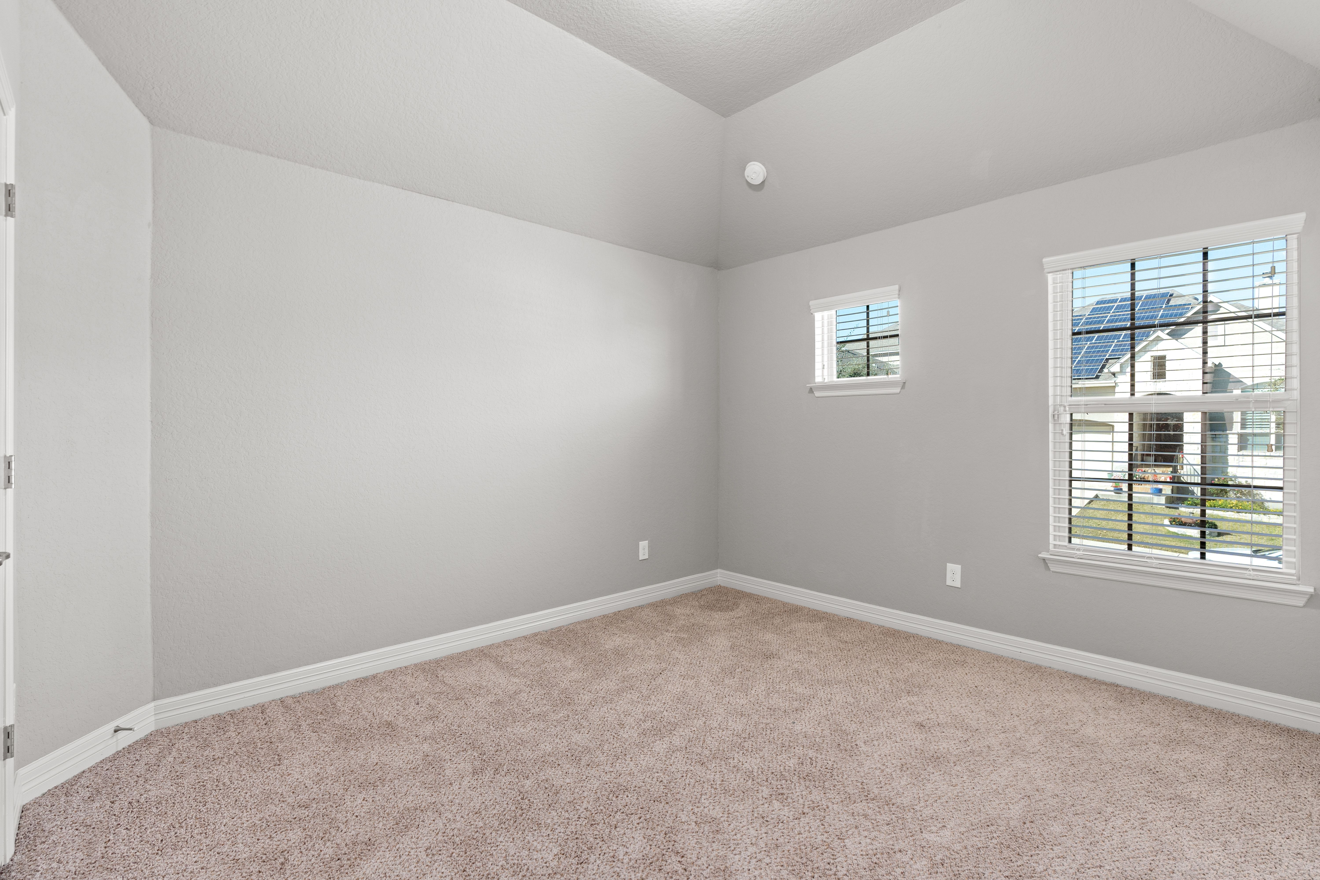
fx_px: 587
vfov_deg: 73.7
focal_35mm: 16
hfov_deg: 96.7
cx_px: 660
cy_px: 440
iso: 320
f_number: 7.1
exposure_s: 1/1.25
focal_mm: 16
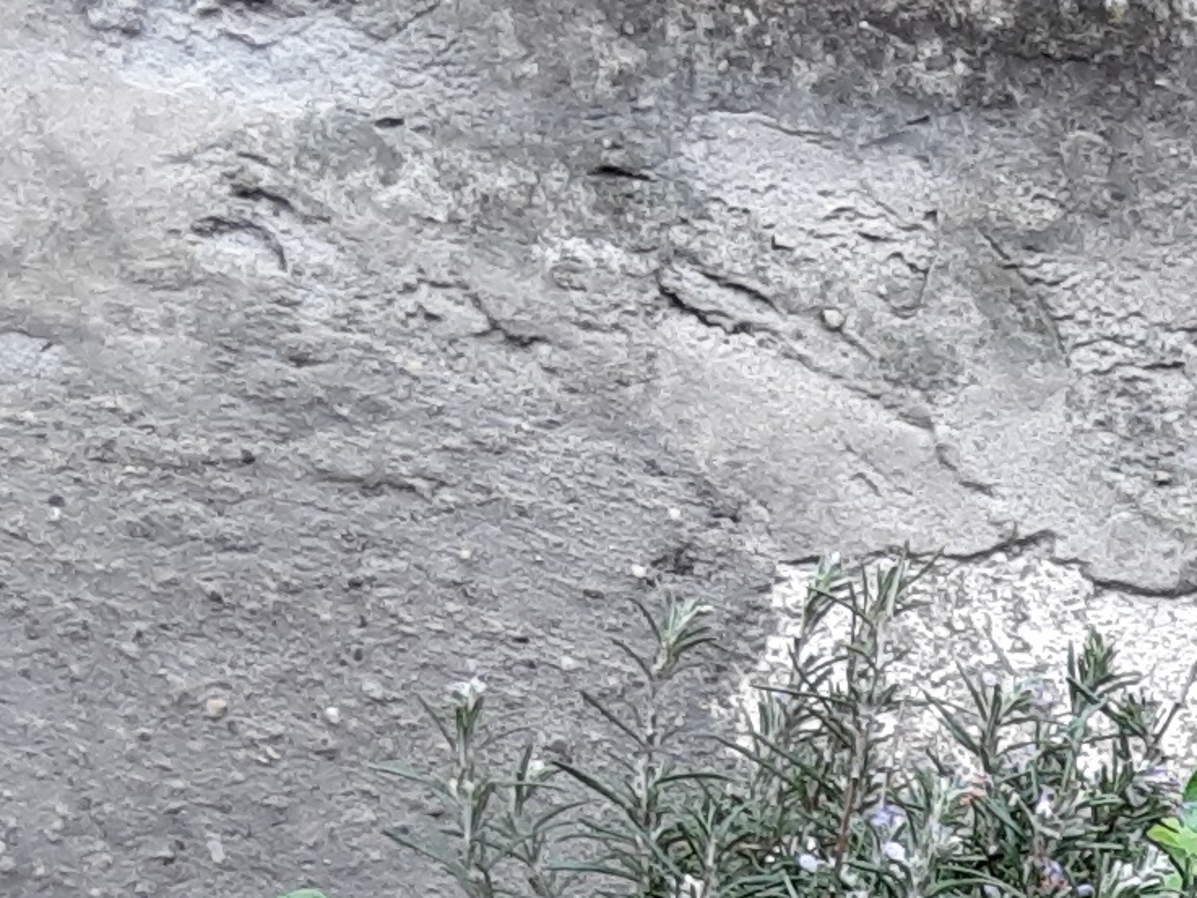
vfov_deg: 11.4
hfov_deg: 13.5
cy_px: 1375
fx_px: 4289
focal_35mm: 124
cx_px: 2410
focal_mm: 2.9
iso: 40
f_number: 1.9
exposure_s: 1/50
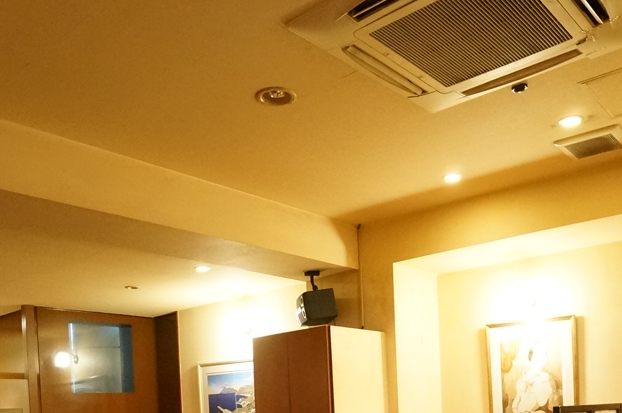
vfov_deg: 33.0
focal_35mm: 36
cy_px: 436
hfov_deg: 53.0
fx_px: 621
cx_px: 357
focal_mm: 10
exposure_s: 1/20
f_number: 4
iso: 3200
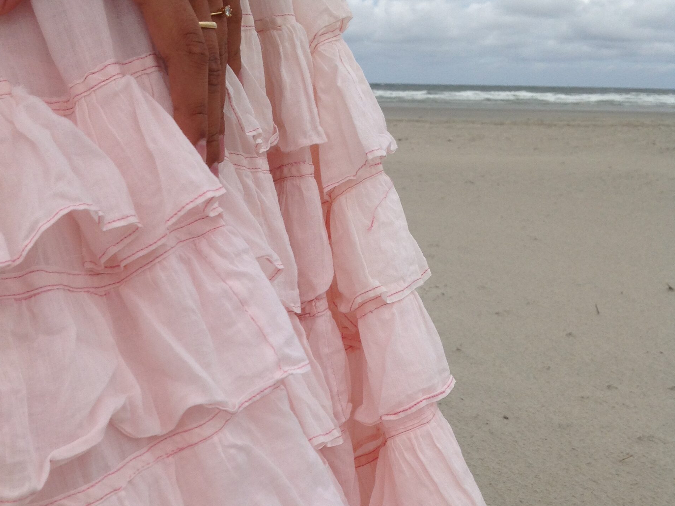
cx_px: 338
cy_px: 362
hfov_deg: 40.4
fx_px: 916
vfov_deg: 30.5
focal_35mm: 47
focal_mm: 4.28
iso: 50
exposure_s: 1/3367
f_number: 2.4
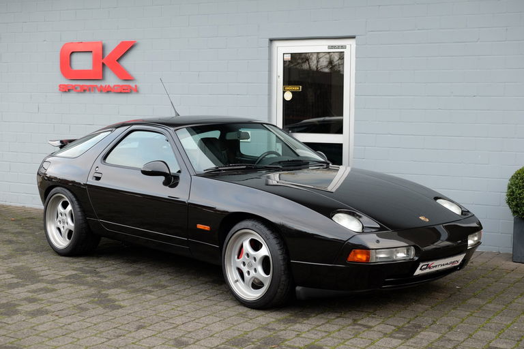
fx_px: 859
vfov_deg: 23.0
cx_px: 262
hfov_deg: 33.9
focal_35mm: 59
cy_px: 174
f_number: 3.6
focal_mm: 39
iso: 200
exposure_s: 1/85
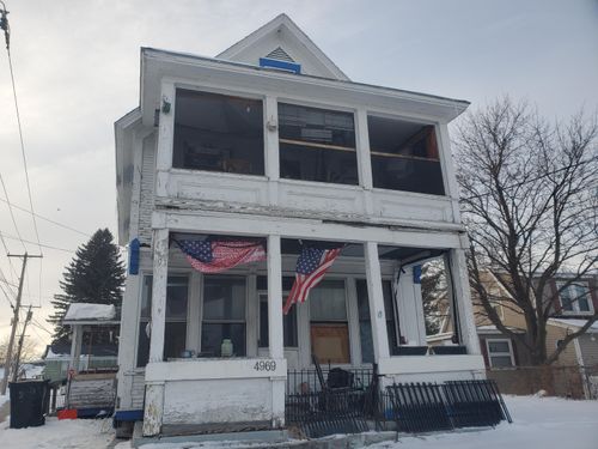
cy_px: 224
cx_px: 299
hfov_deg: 67.3
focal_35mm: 26
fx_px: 449
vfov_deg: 53.1
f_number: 2.4
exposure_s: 1/416
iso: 50
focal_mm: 4.3
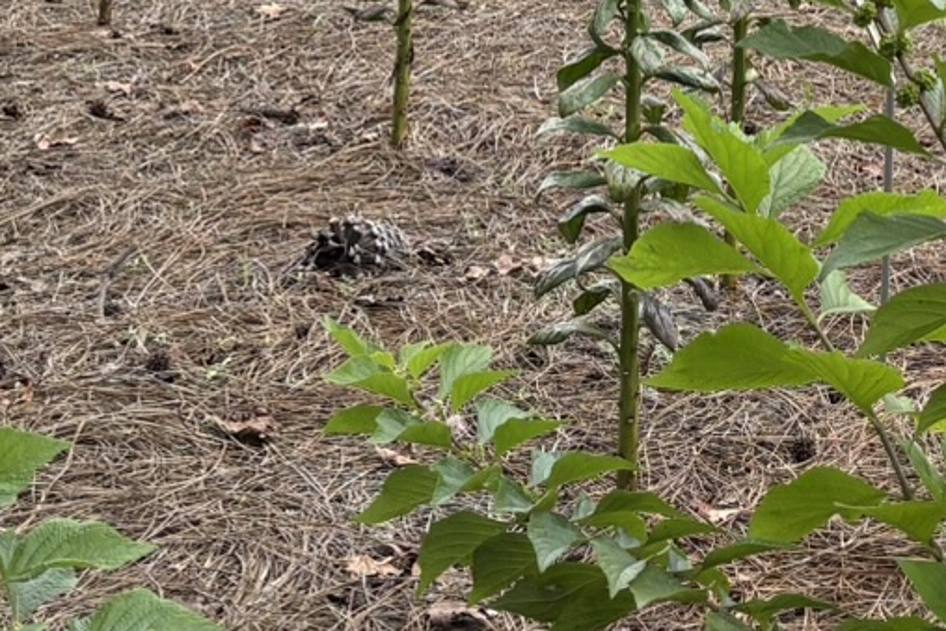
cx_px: 706
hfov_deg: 18.6
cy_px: -249
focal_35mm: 109
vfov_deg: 12.1
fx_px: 2865
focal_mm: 5.96
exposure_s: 1/1848
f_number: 1.6
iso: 64
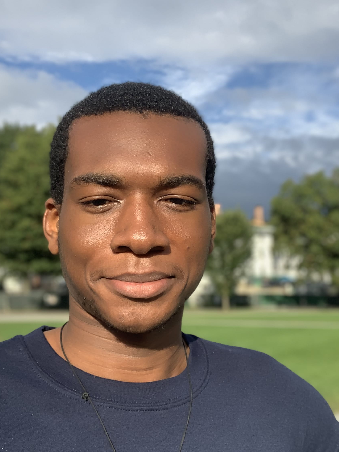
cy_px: 201
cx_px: 164
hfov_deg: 32.9
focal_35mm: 44
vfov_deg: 42.9
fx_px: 575
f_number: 2.2
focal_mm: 2.87
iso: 16
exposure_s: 1/806
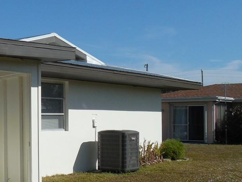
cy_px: 112
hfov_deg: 27.9
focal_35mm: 65
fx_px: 455
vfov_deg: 22.6
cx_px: -4
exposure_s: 1/800
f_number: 6.6
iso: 125
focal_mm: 4.5
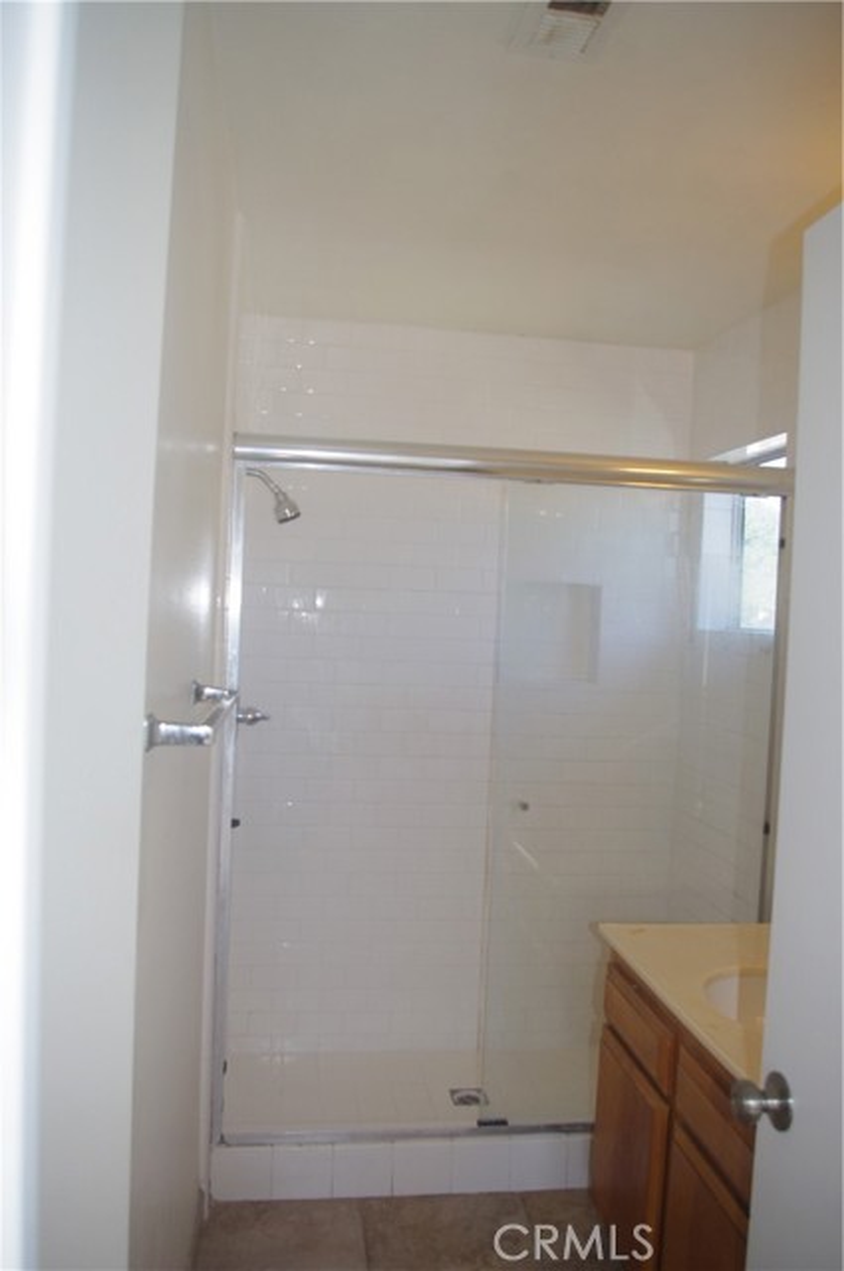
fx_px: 952
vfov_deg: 67.4
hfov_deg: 47.8
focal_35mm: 27
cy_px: 636
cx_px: 422
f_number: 5
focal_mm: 18
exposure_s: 1/180
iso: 400
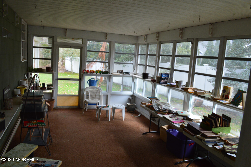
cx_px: 126
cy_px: 84
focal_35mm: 27
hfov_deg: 67.4
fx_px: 188
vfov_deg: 47.8
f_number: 8
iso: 400
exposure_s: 1/60
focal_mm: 18
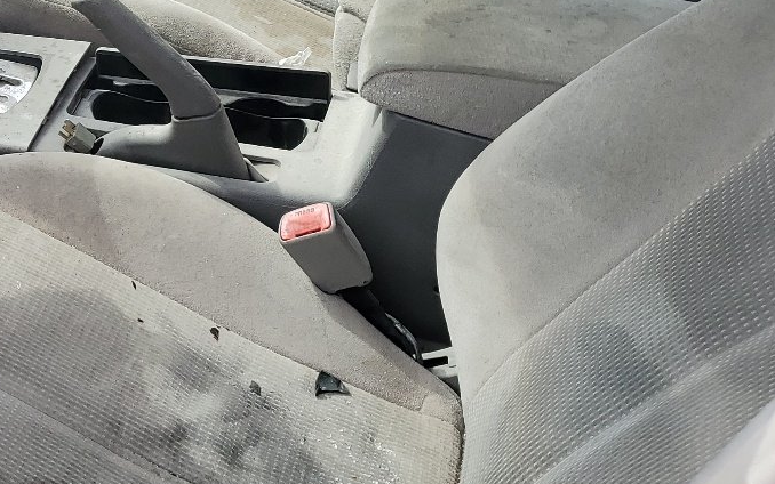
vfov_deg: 20.0
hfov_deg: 28.8
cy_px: 162
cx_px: -63
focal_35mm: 65
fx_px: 1373
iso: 50
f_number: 1.5
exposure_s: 1/833
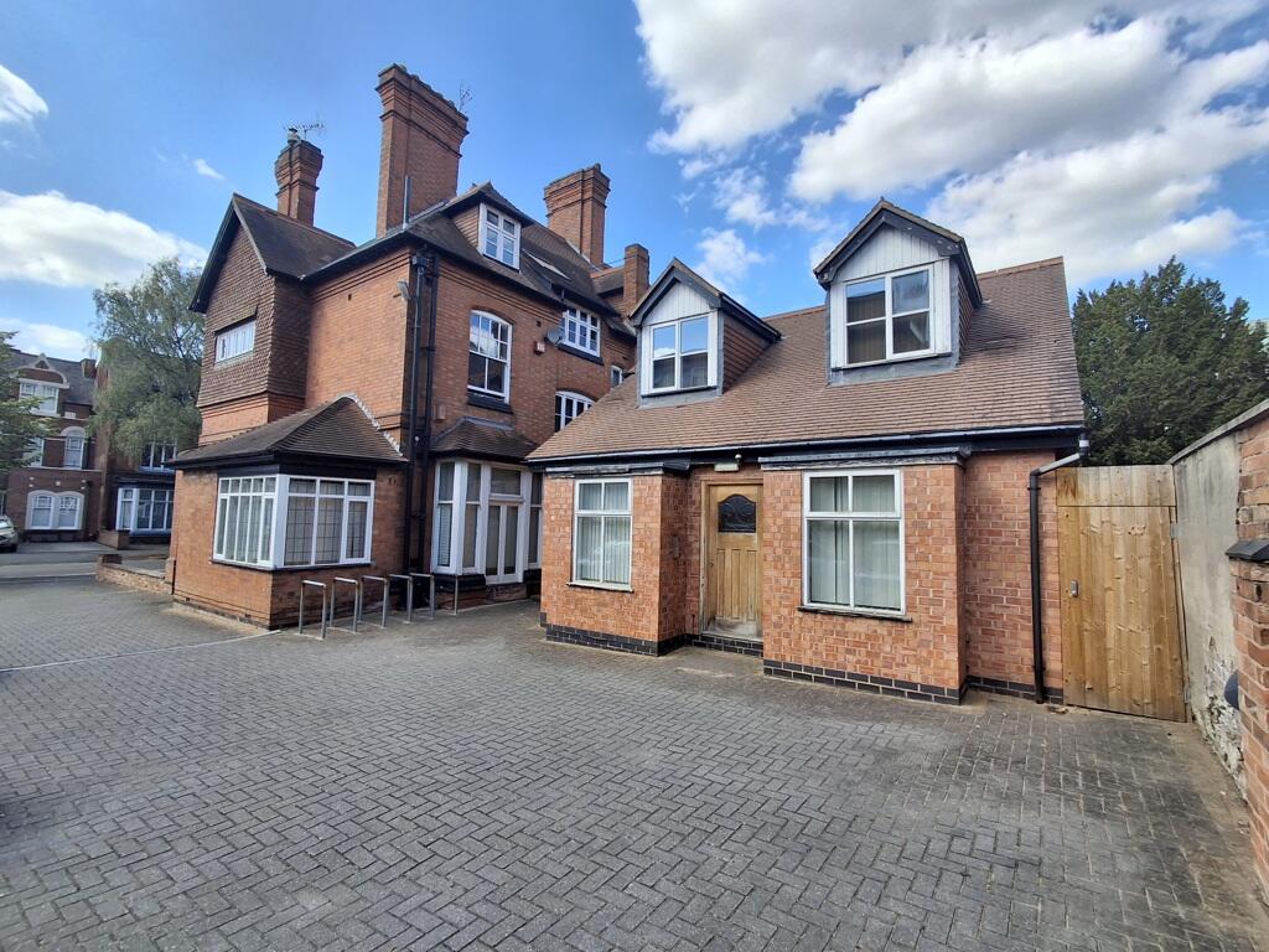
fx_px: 587
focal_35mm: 16
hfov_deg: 94.5
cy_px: 476
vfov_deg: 78.1
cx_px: 634
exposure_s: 1/640
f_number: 2.2
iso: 40
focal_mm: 1.64
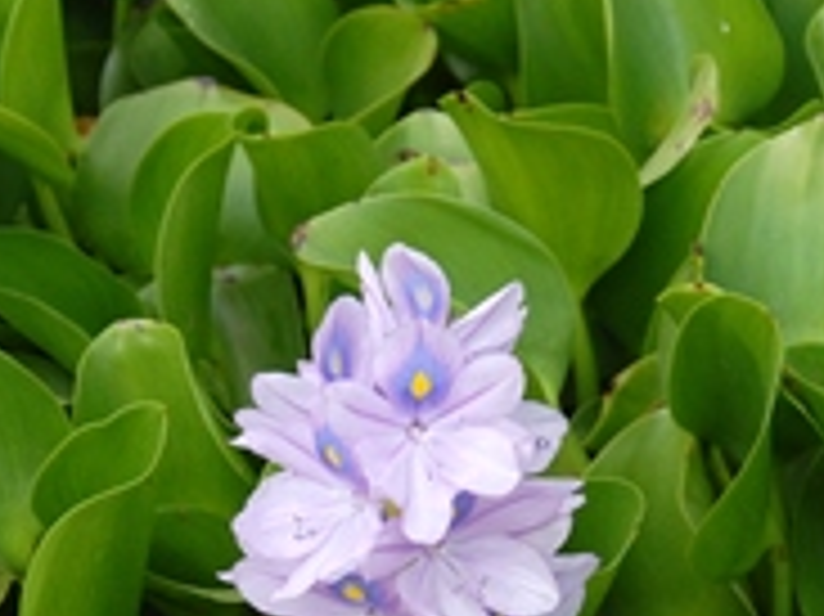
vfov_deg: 4.0
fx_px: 8854
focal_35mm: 372
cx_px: 405
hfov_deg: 5.3
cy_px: 571
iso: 400
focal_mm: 105
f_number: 8
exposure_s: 1/250
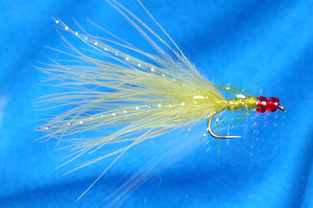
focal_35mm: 105
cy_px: 104
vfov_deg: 13.0
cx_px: 156
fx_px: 912
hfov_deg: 19.5
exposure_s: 1/2
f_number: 22
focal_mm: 70
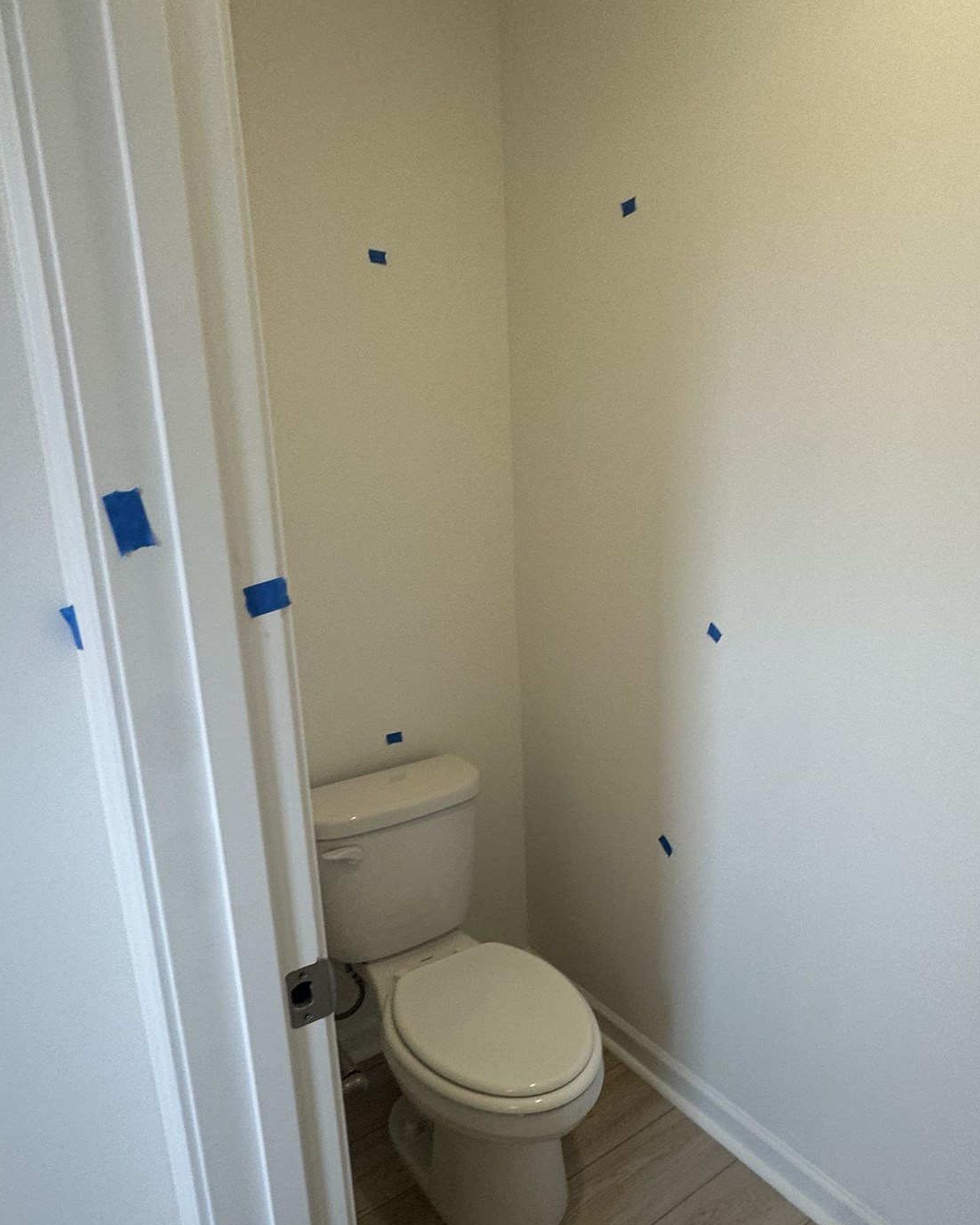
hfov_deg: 60.5
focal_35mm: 23
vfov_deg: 72.3
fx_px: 834
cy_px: 685
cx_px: 571
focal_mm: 2.22
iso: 100
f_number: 2.2
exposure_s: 1/120
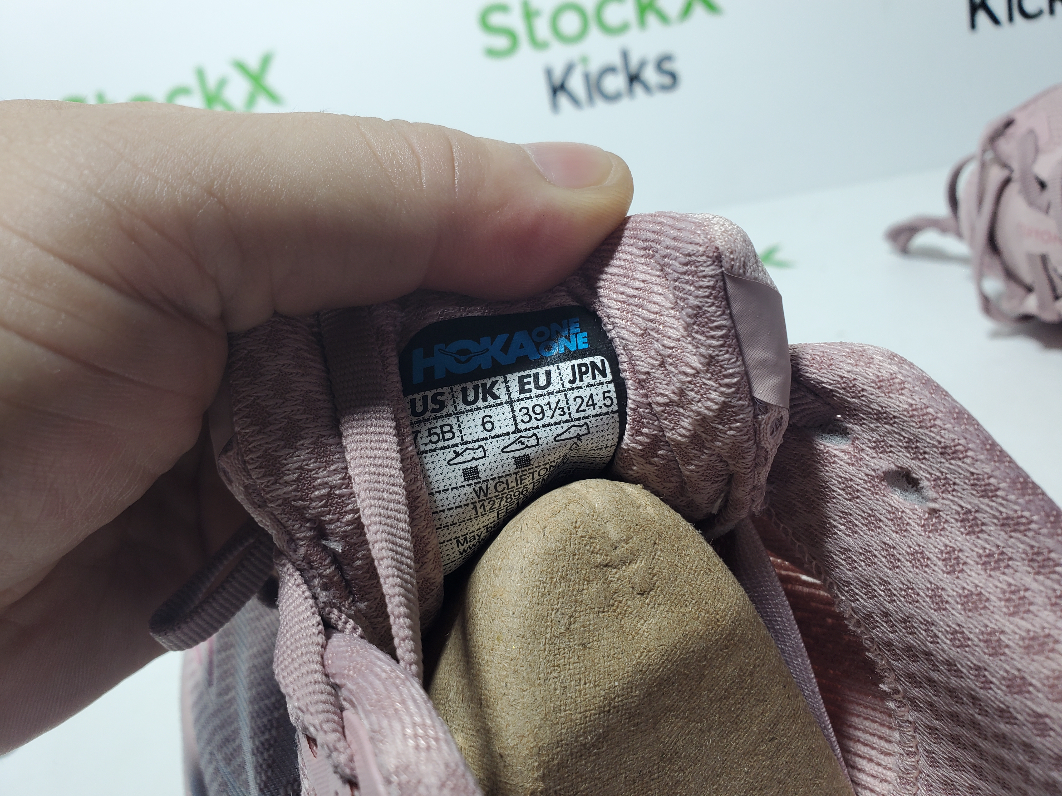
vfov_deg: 53.1
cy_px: 398
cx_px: 531
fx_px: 798
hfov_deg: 67.3
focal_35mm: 26
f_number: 2.4
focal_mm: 4.3
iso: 50
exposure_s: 1/153
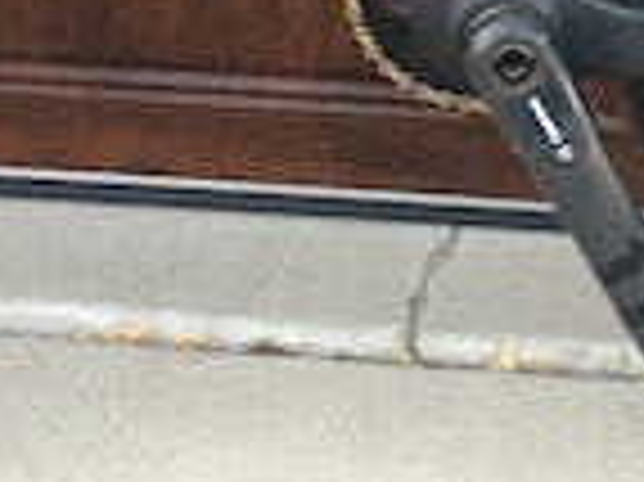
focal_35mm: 162
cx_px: 176
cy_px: -586
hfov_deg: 12.2
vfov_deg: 8.5
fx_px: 3011
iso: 40
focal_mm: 4.15
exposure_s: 1/120
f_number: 2.2
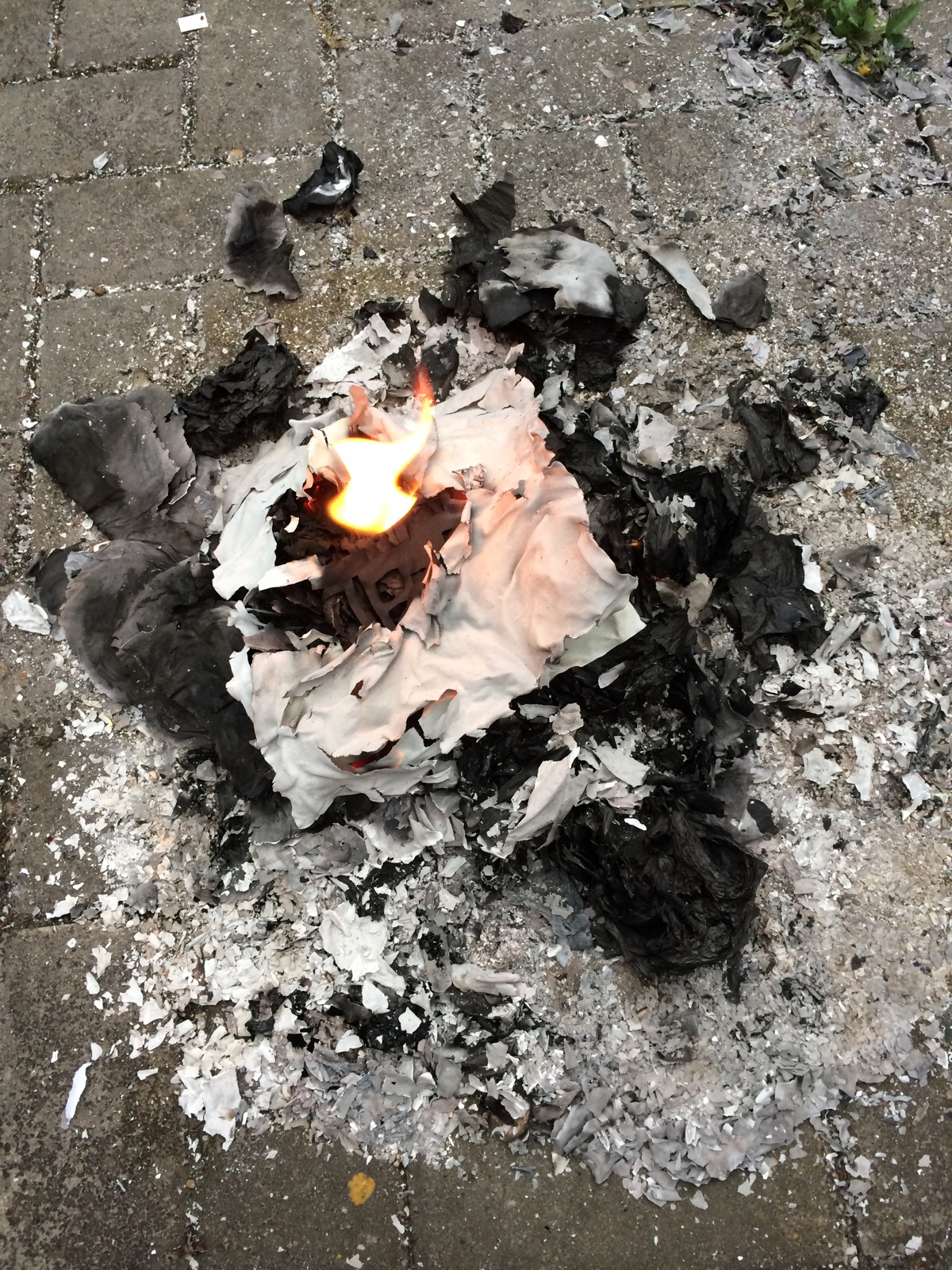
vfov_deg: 60.0
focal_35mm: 30
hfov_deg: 46.8
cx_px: 476
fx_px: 1100
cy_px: 635
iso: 50
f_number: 2.2
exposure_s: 1/30
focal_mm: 4.12
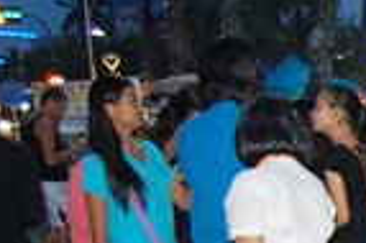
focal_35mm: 115
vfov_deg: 11.5
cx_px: 691
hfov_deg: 15.1
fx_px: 1168
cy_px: 340
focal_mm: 20
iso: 400
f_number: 3.8
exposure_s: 1/60
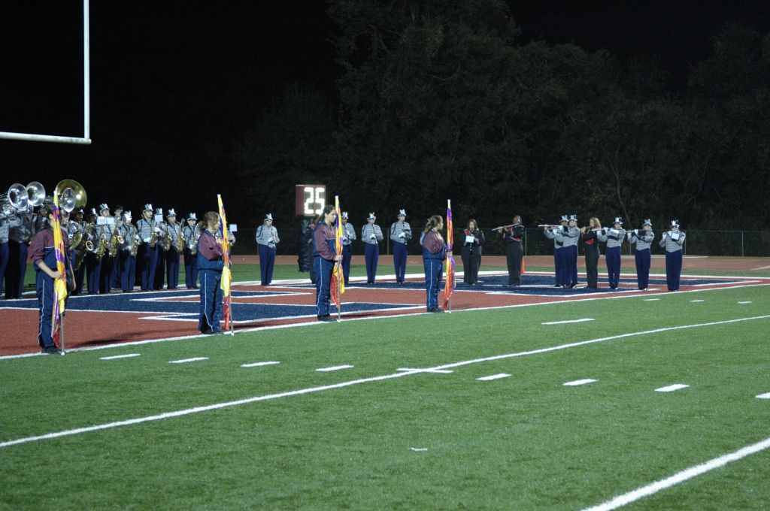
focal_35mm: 82
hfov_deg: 24.6
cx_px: 385
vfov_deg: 16.5
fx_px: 1762
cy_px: 256
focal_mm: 55
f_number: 2.8
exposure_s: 1/60
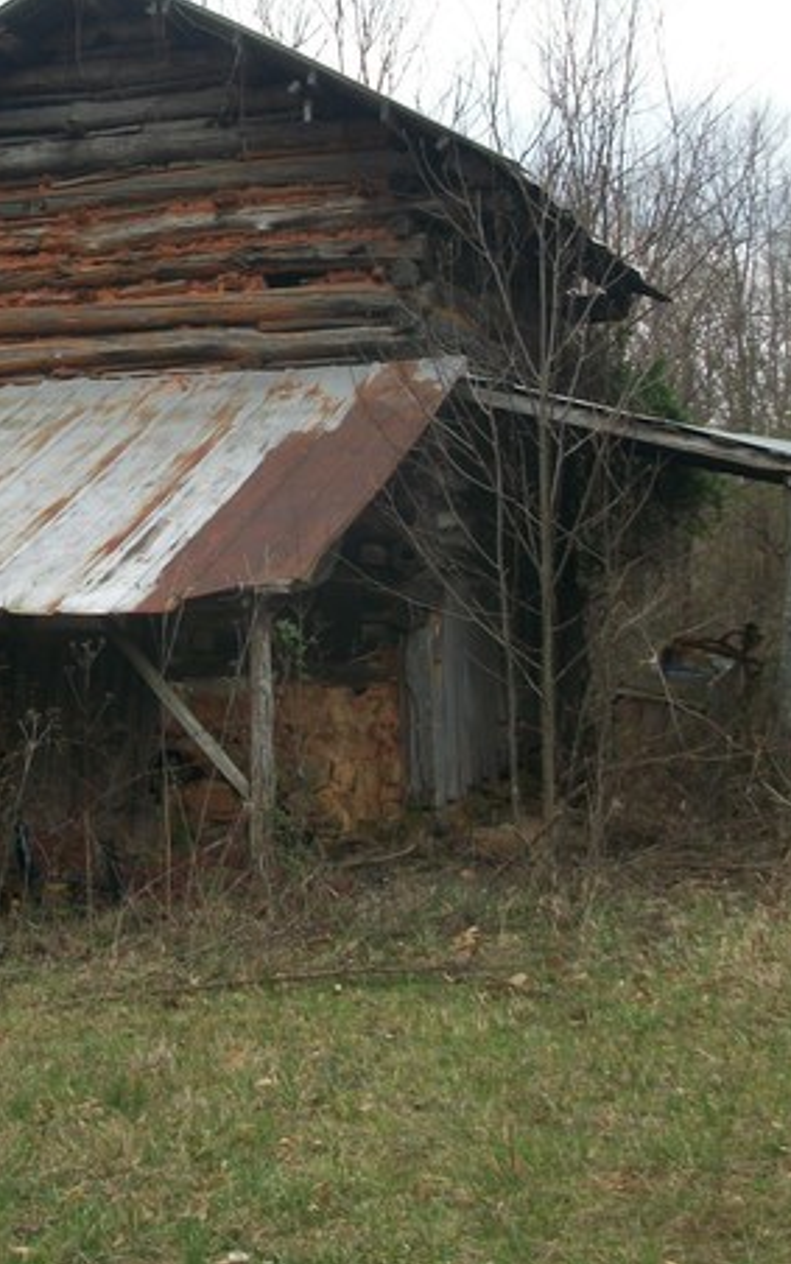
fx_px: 1998
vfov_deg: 34.9
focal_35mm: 58
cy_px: 470
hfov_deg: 22.2
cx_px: 180
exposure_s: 1/80
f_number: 8.8
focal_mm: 5.7
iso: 80
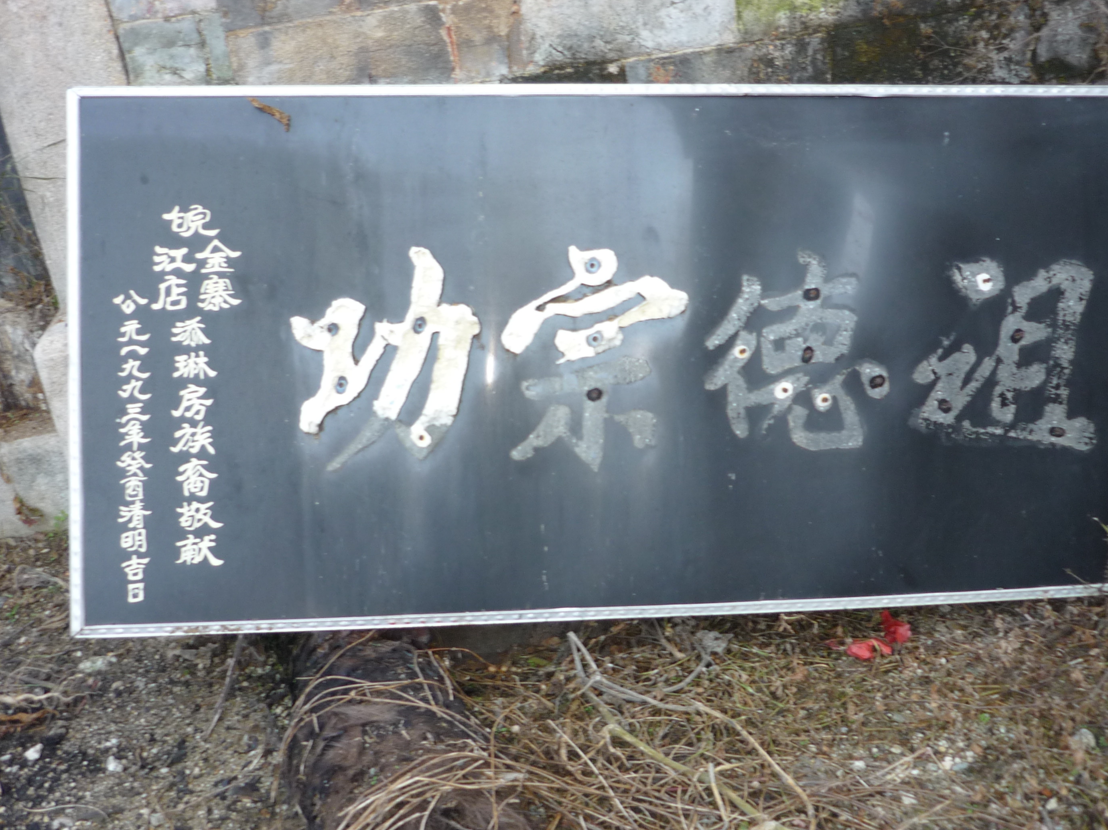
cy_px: 377
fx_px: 1248
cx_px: 637
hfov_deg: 47.7
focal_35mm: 39
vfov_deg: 36.8
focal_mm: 5.5
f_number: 2.8
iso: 100
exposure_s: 1/80
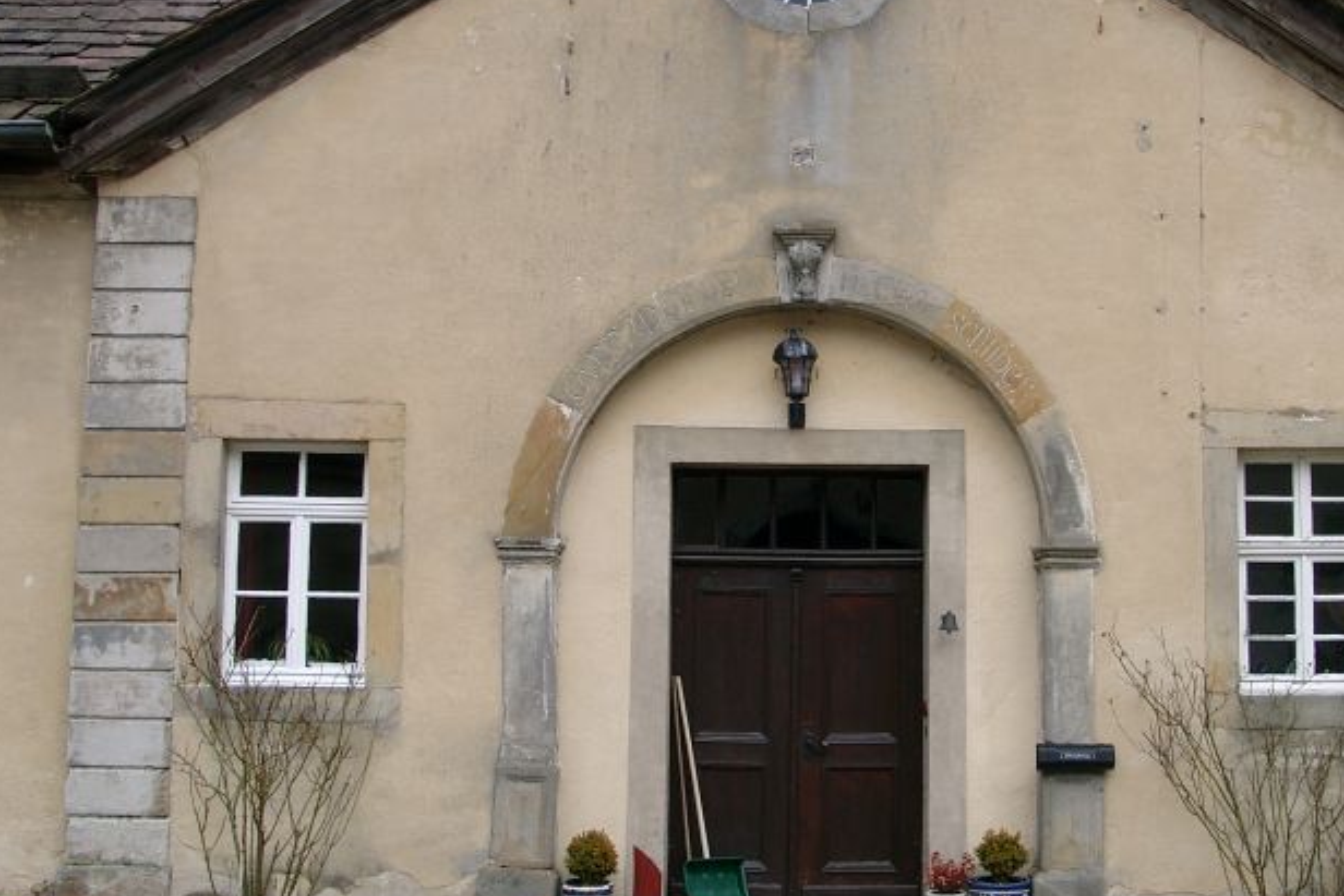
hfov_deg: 36.8
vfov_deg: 25.0
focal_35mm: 54
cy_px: 318
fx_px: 2016
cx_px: 790
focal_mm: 8.4
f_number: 4
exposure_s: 1/85.3
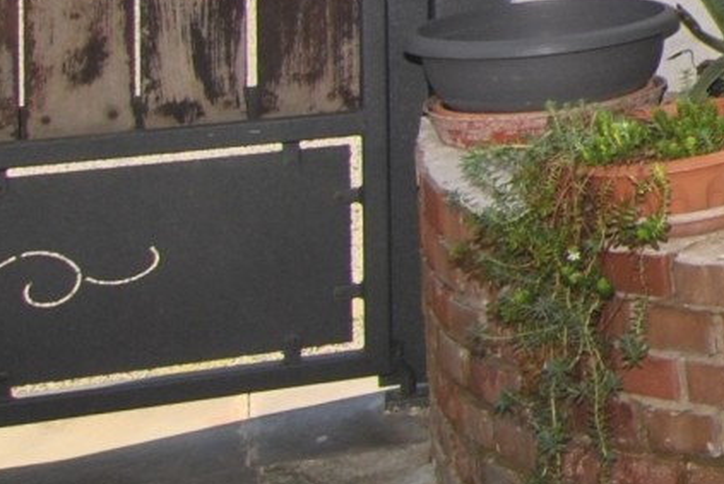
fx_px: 2194
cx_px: 1746
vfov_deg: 11.9
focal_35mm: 109
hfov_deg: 13.5
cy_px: -284
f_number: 6.3
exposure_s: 1/160
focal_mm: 12
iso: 100
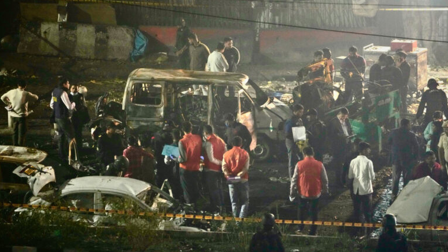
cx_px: 225
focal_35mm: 211
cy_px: 117
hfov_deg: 10.2
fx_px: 2506
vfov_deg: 5.8
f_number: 2.8
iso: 5000
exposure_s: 1/100
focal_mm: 200
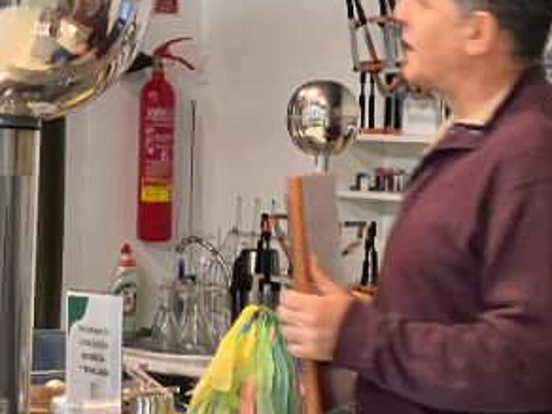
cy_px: 244
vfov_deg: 7.0
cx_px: -76
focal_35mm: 211
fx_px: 3365
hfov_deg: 9.3
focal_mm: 9
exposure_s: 1/34
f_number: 2.8
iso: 640
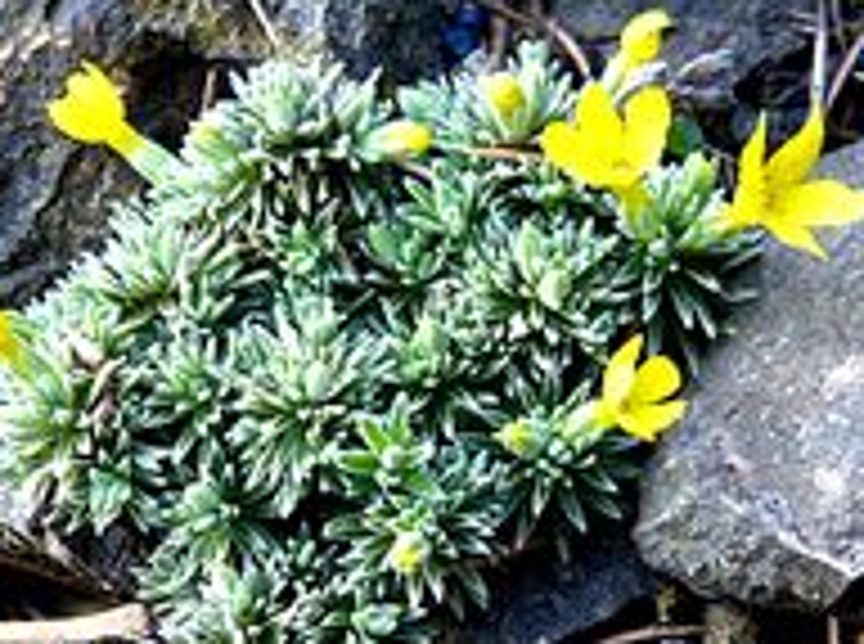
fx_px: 1419
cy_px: 347
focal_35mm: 57
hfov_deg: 33.7
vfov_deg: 25.5
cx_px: 526
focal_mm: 4.6
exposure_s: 1/40
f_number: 2.8
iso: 100
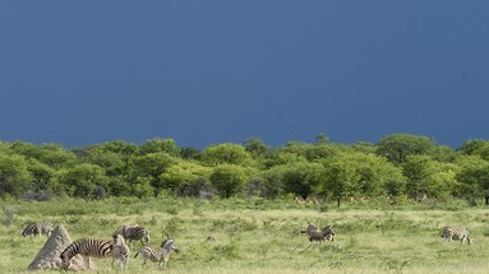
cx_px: 254
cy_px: 138
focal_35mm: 322
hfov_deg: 6.7
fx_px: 4173
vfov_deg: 3.8
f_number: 10
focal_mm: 280
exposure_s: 1/500
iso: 400
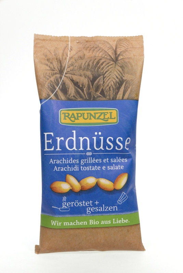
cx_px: 92
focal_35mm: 75
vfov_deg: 27.0
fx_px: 571
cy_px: 136
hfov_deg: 18.2
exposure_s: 1/40
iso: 800
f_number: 16
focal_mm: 34
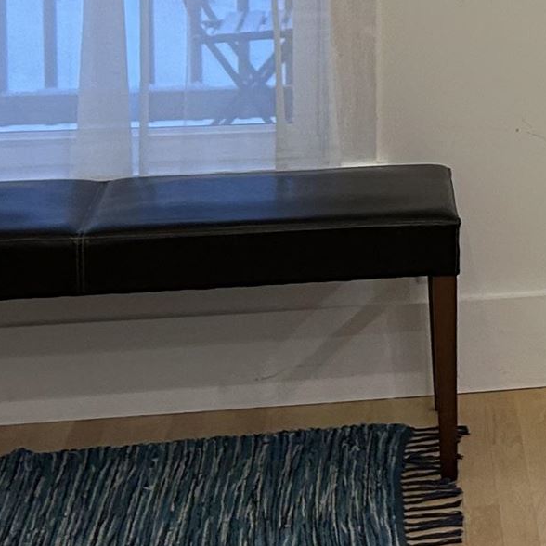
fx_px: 2141
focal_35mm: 120
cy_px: -134
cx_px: 1020
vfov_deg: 14.0
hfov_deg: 13.0
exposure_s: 1/60
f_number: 1.5
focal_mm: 5.7
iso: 160
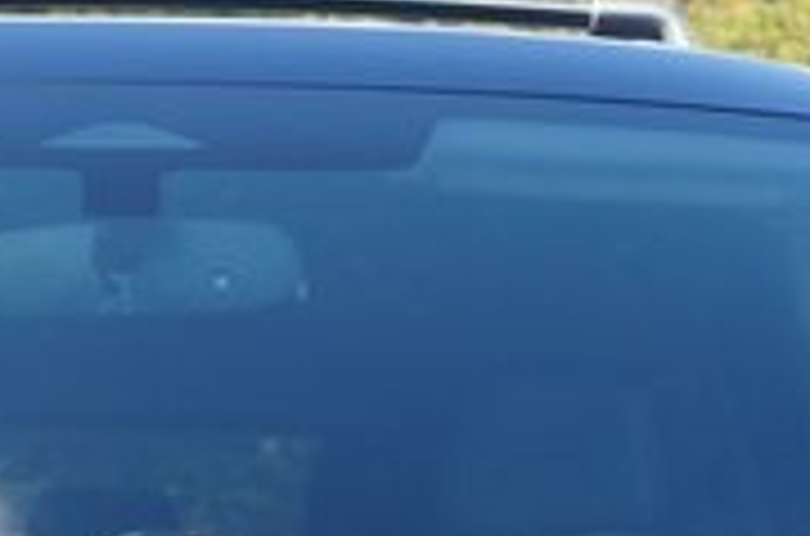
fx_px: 5363
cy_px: 1450
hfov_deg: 8.6
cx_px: 110
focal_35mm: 239
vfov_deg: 5.5
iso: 200
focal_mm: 28
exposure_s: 1/160
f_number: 6.3
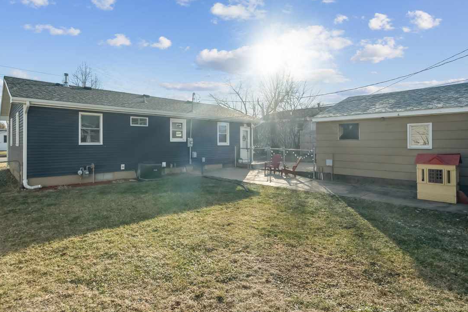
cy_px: 148
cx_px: 208
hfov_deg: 86.6
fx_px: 247
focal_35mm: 19
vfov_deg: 64.5
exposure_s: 1/400
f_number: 10
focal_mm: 16
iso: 400
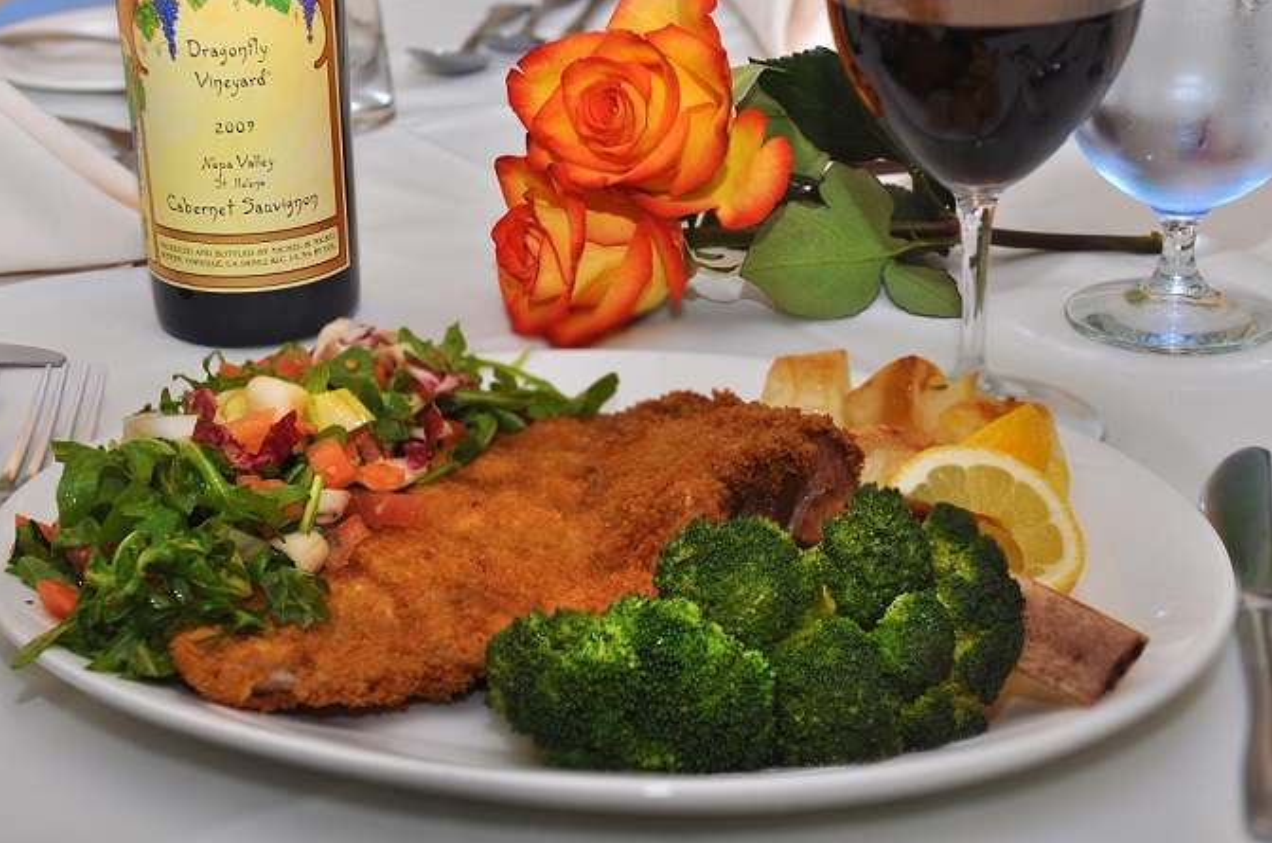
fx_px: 2644
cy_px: 405
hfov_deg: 27.0
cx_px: 617
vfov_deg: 18.1
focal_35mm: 75
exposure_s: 1/200
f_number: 5
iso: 200
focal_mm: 48
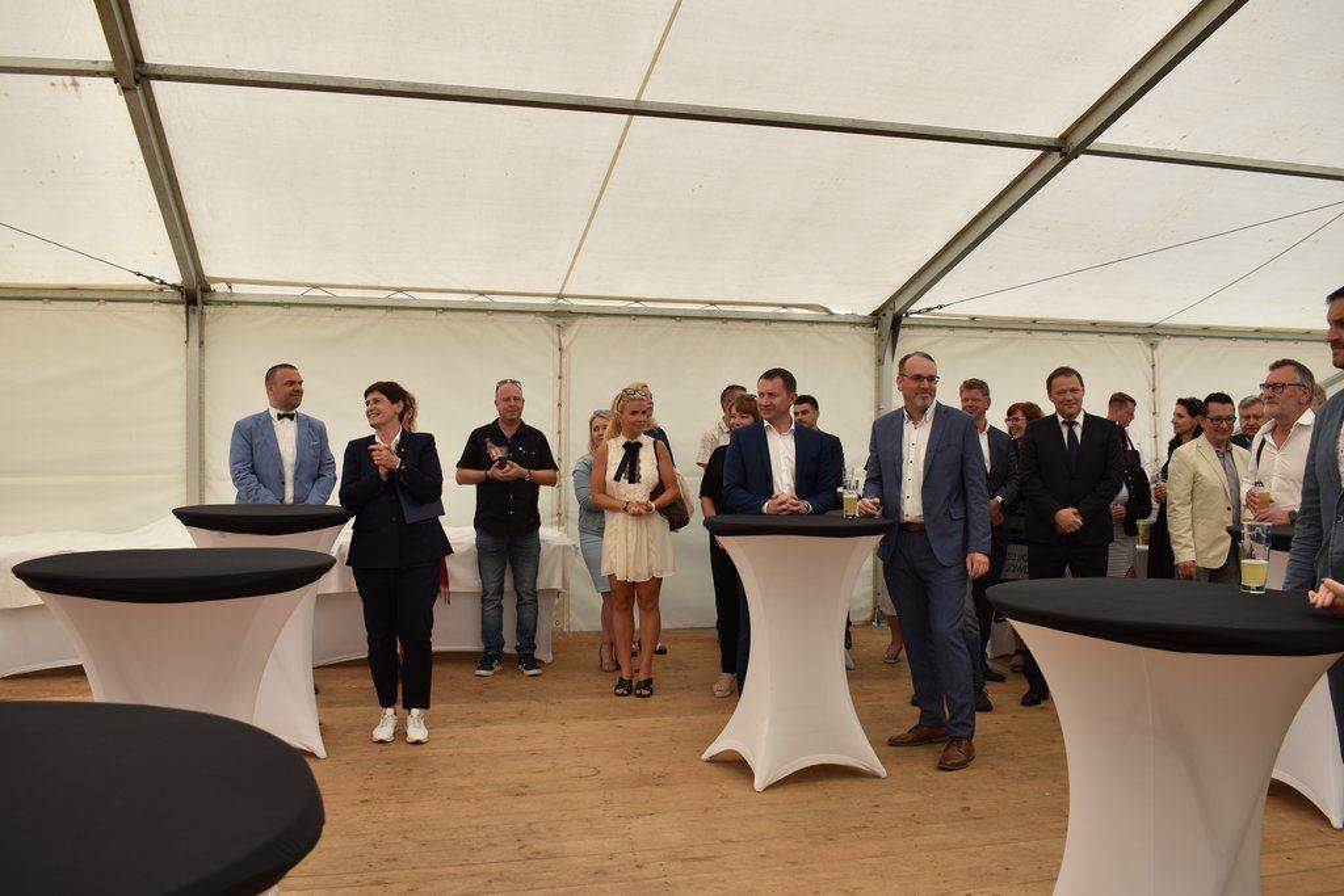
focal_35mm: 30
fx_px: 1120
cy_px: 448
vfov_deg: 43.6
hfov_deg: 61.9
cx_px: 672
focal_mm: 20
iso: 100
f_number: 6.3
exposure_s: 1/160
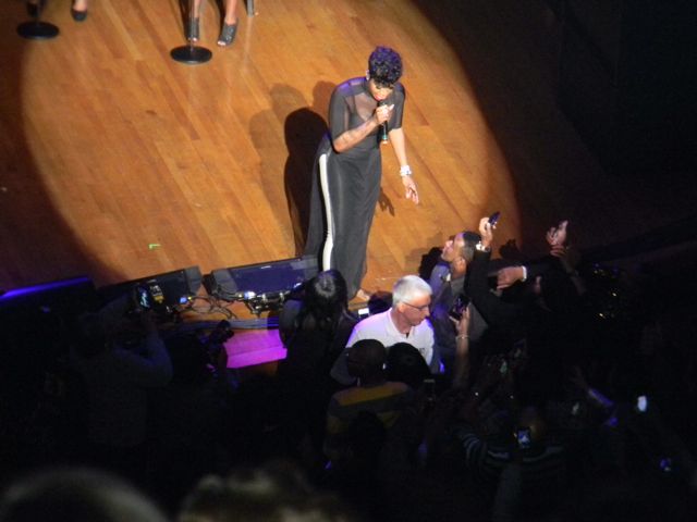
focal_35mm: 335
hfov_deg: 5.9
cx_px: 348
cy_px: 261
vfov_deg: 4.4
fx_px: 6745
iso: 800
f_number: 5.4
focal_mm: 60.7
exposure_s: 1/60
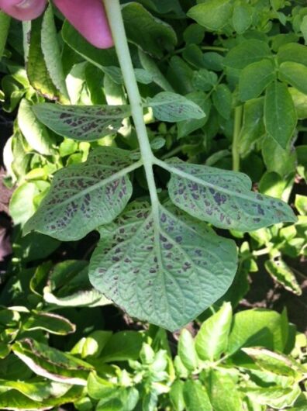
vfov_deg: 52.7
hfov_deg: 40.6
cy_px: 206
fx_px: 415
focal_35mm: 35
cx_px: 154
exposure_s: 1/423
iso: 80
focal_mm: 3.85
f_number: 2.8
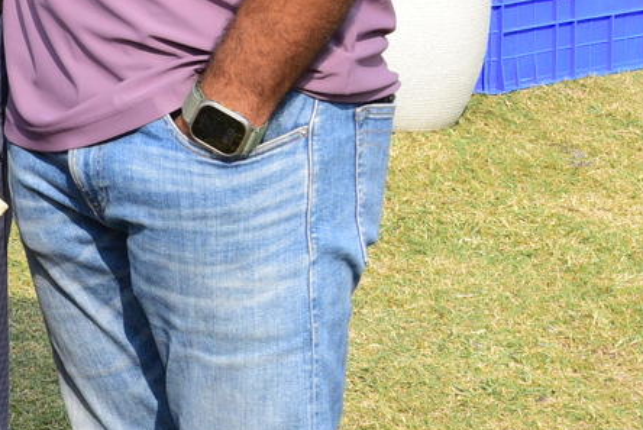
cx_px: -653
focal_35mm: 153
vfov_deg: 8.7
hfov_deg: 11.9
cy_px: -277
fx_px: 2735
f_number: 10
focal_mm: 34
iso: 640
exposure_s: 1/320
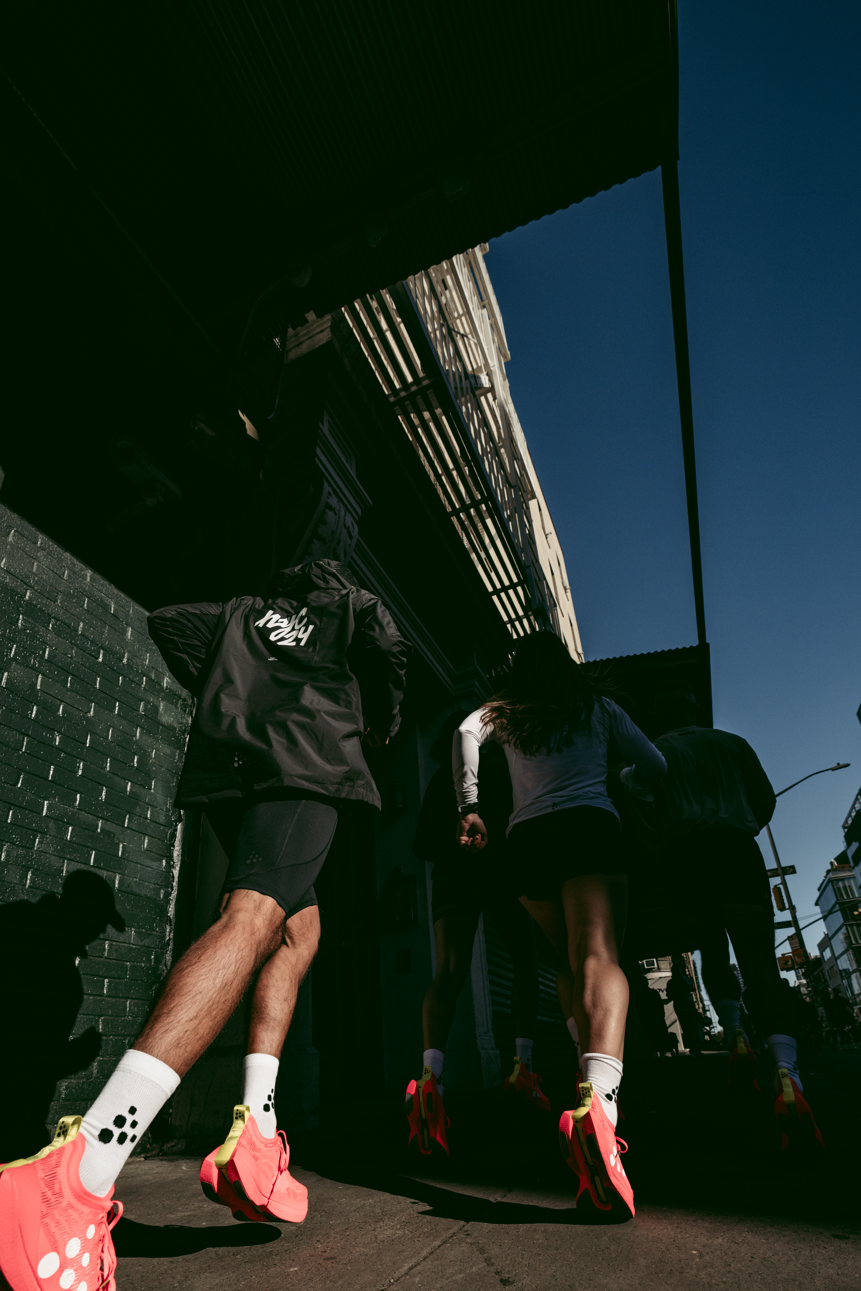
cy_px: 841
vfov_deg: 90.5
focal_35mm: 17
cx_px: 458
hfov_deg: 70.4
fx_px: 610
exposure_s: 1/4000
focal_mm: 13
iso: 320
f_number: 5
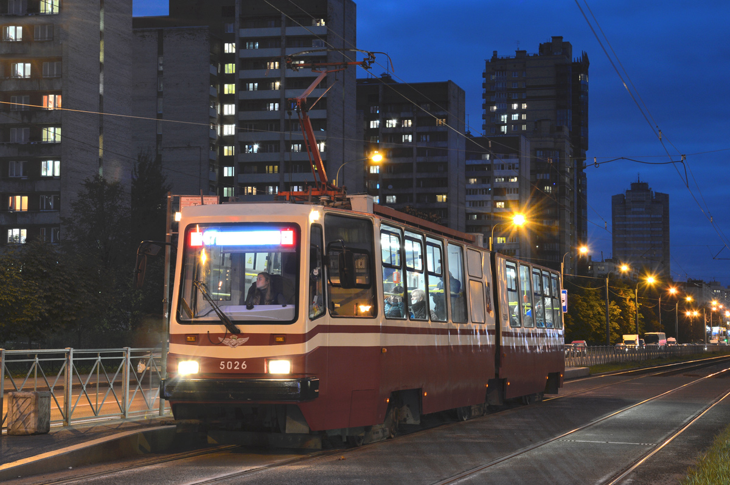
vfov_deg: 20.1
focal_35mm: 68
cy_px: 242
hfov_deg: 29.9
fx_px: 1368
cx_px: 365
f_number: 10
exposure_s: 2
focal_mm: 45
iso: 100
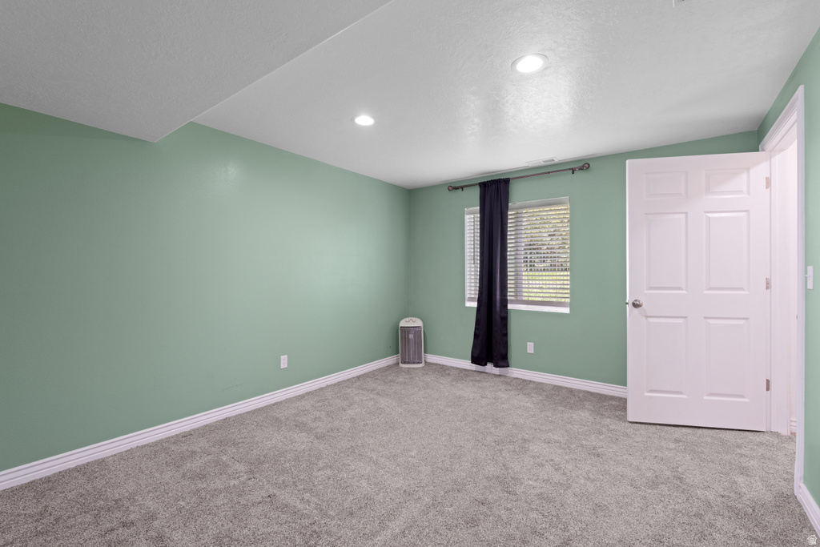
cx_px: 410
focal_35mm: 16
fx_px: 364
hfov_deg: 96.7
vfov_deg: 73.8
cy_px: 274
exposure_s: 1/3
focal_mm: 16
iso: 250
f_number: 9
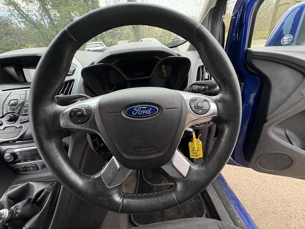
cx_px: 152
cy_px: 114
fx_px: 123
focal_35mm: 14
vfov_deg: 85.7
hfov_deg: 102.1
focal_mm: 2.22
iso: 125
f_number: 2.2
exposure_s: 1/99
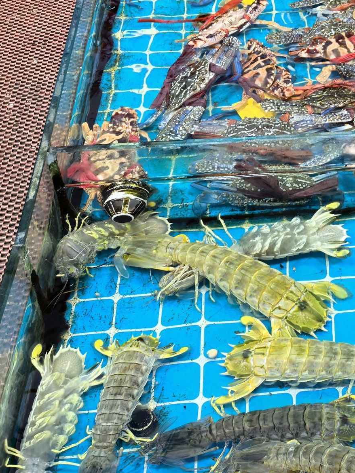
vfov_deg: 30.4
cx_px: 406
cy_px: 143
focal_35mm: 63
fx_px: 861
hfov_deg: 21.8
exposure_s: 1/100
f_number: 4
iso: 80
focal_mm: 5.75
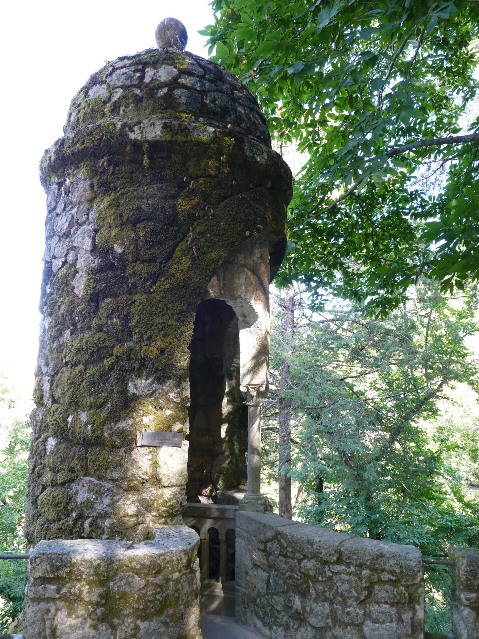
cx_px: 240
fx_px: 498
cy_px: 320
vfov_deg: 65.3
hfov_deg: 51.4
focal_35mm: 27
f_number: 2.8
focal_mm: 4.8
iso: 100
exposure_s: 1/30
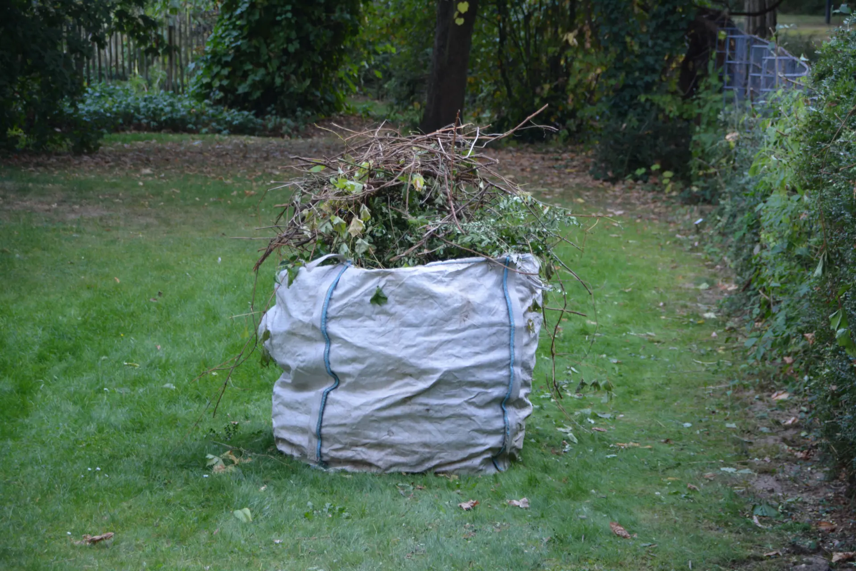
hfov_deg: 18.2
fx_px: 2675
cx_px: 428
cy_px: 286
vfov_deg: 12.2
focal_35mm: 112
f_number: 5.6
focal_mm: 75
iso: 200
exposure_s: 1/125
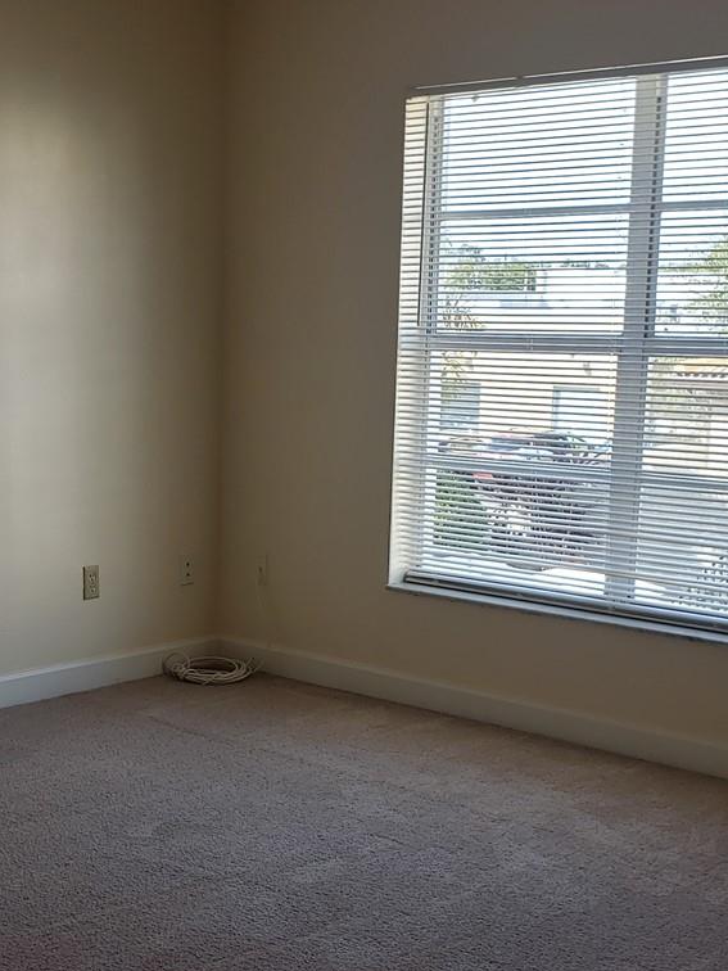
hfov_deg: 26.2
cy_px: 575
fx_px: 1542
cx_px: 163
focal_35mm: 55
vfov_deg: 34.8
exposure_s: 1/110
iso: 50
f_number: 2.4
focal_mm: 4.3
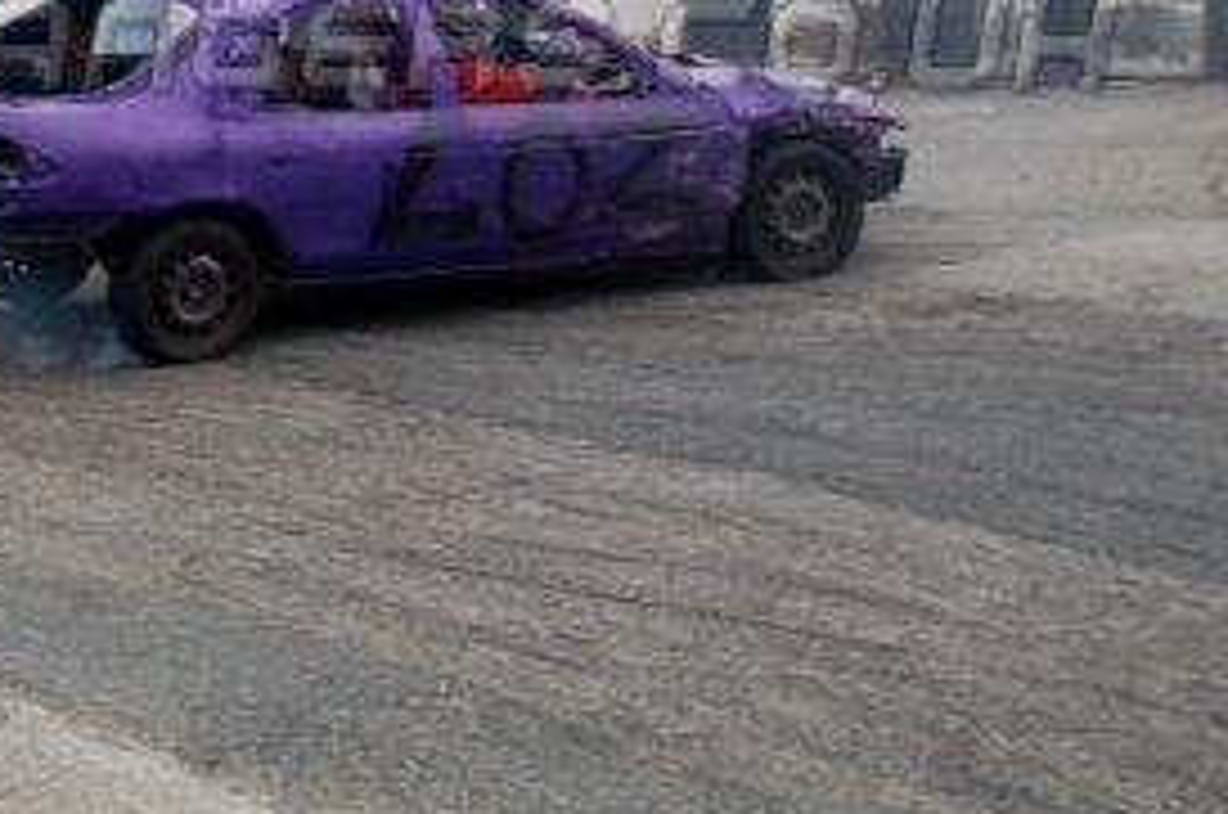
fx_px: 3717
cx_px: -103
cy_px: 58
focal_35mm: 109
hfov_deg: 18.1
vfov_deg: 12.4
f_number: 4.5
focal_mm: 31
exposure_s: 1/500
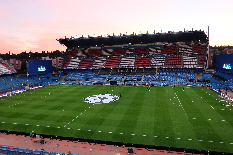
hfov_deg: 73.7
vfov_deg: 53.1
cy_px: 78
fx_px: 155
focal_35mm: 24
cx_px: 116
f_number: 3.5
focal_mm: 16
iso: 640
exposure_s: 1/60
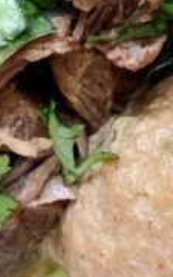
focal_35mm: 122
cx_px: 93
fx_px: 921
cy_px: -93
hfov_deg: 10.7
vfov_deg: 16.1
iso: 320
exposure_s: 1/60
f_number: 1.8
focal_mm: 4.25
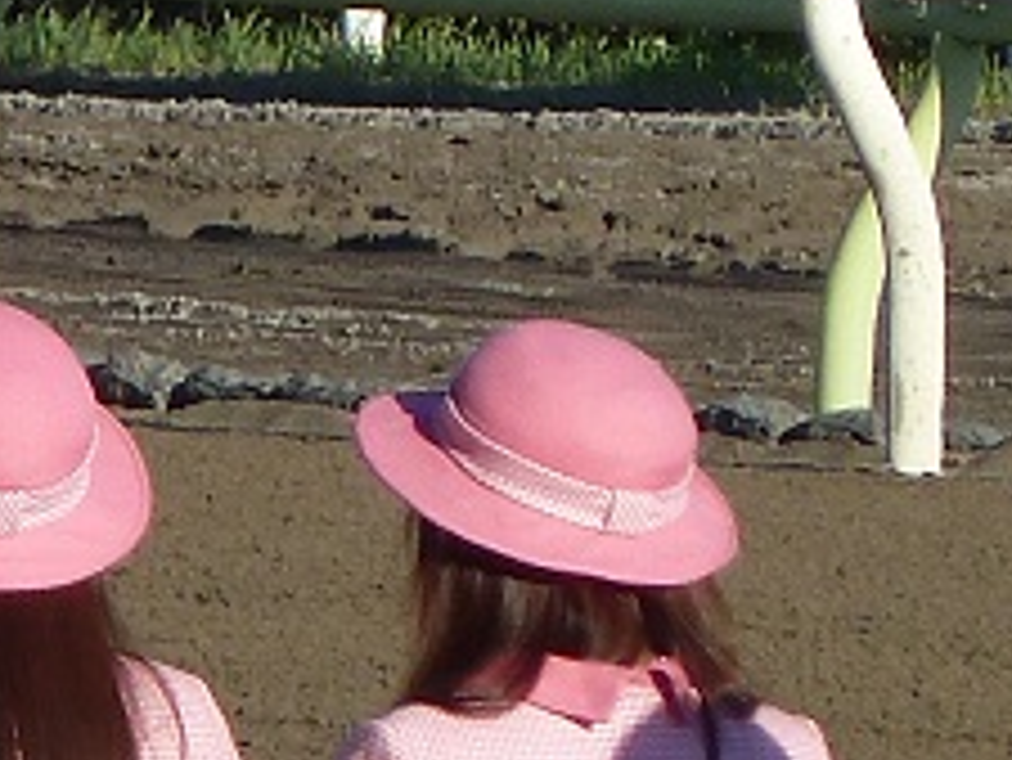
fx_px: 51832
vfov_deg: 0.8
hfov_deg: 1.1
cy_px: -36
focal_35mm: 1772
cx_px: -594
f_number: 4.9
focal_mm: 49.2
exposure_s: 1/320
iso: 80
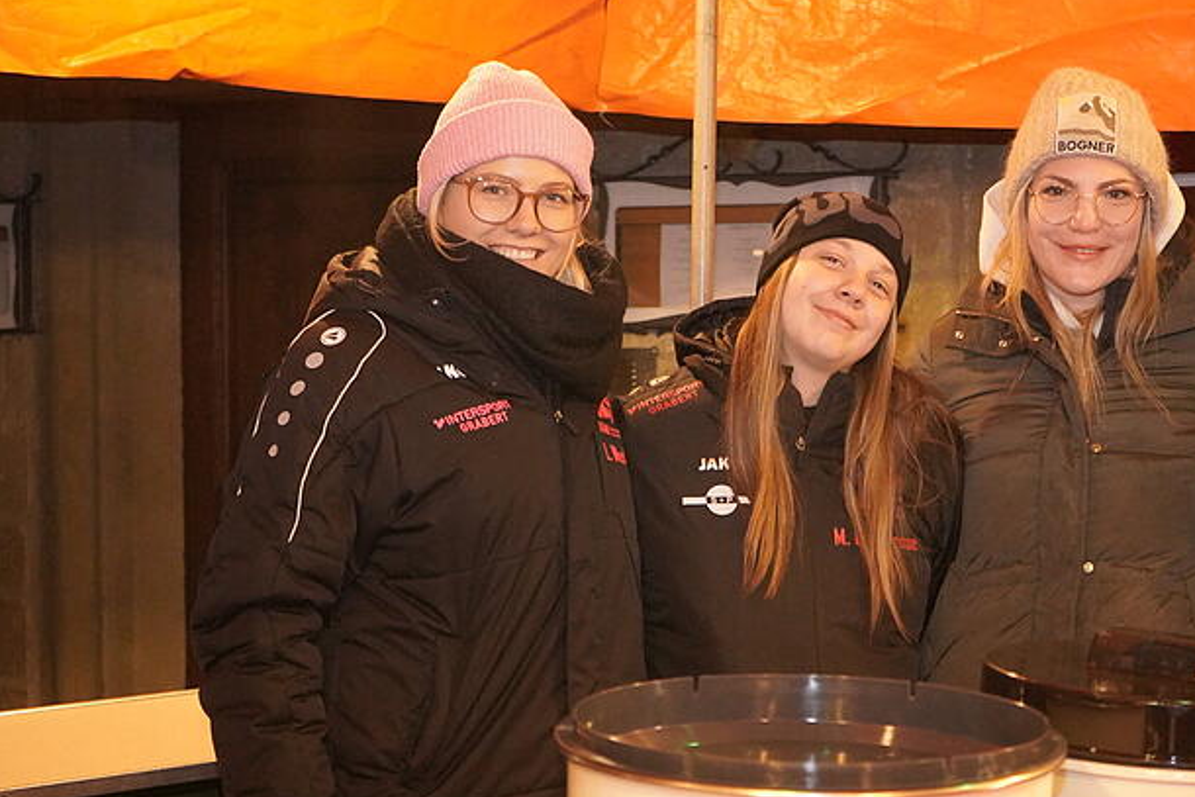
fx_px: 2191
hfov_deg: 30.2
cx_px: 820
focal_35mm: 66
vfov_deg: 20.5
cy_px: 569
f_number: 4.5
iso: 12800
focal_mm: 43
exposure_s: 1/100
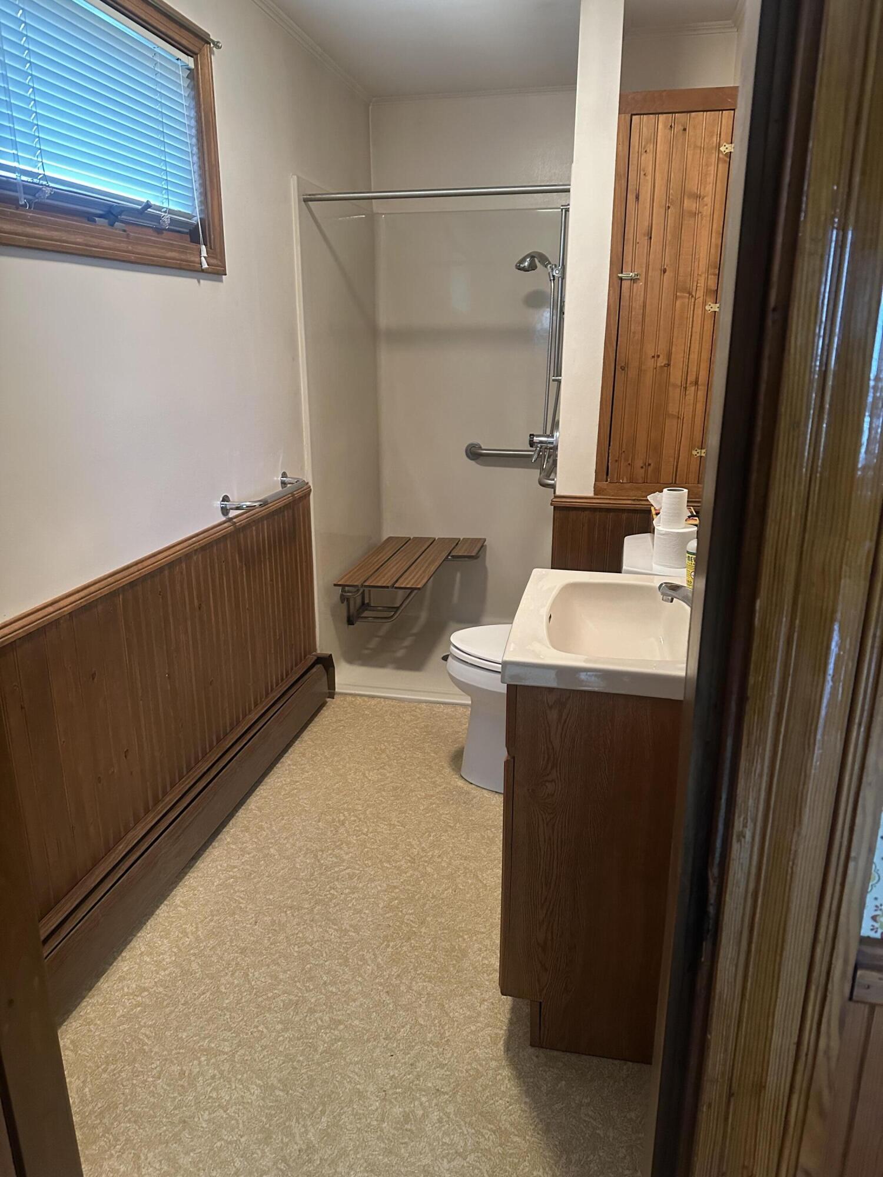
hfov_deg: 56.8
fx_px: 816
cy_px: 588
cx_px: 442
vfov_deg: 71.6
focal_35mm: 24
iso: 640
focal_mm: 6.86
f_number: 1.78
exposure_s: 1/60
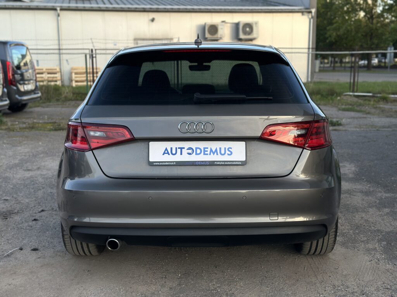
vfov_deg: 30.3
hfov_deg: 39.7
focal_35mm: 48
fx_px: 550
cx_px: 198
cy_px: 148
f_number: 1.78
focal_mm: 6.86
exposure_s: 1/392
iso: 80
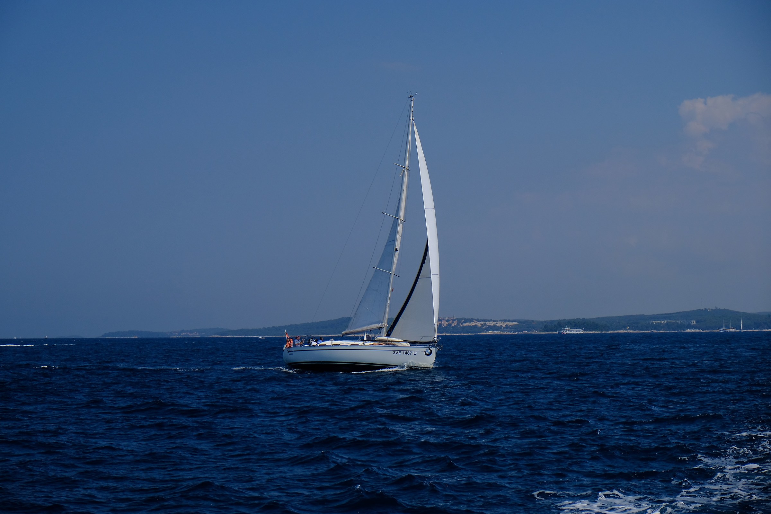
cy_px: 257
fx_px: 1777
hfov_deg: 24.5
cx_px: 386
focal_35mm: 83
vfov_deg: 16.5
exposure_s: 1/1600
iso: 400
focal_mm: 55
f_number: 5.6
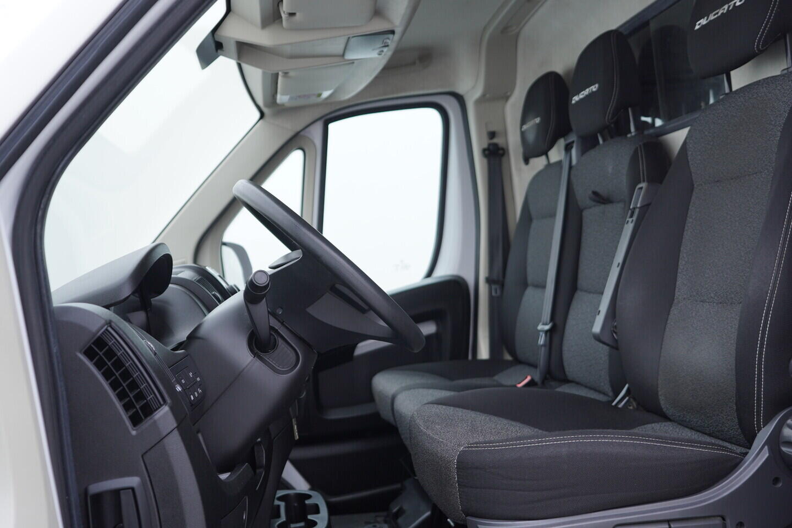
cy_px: 264
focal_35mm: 36
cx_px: 396
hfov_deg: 53.1
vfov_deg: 36.9
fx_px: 792
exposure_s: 1/50
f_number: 3.2
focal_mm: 24
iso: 125
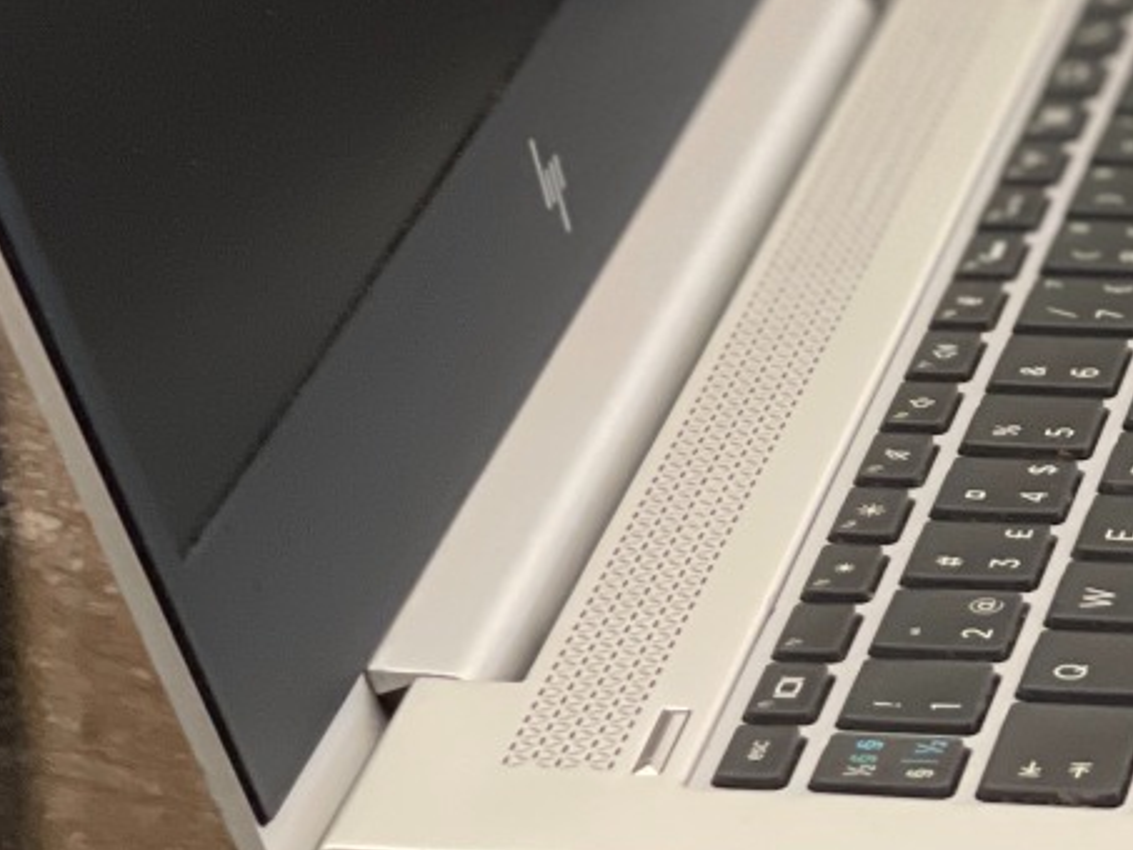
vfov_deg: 6.5
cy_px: -185
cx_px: 935
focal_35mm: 226
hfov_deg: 8.7
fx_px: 7399
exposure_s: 1/77
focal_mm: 7.5
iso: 250
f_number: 2.2
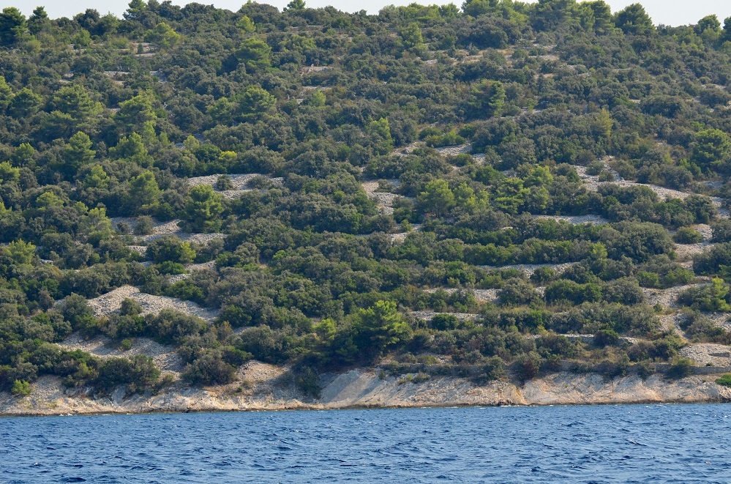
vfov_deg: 8.3
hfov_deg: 12.5
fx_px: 3342
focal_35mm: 165
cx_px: 366
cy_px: 242
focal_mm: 110
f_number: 5.6
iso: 400
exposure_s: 1/1250
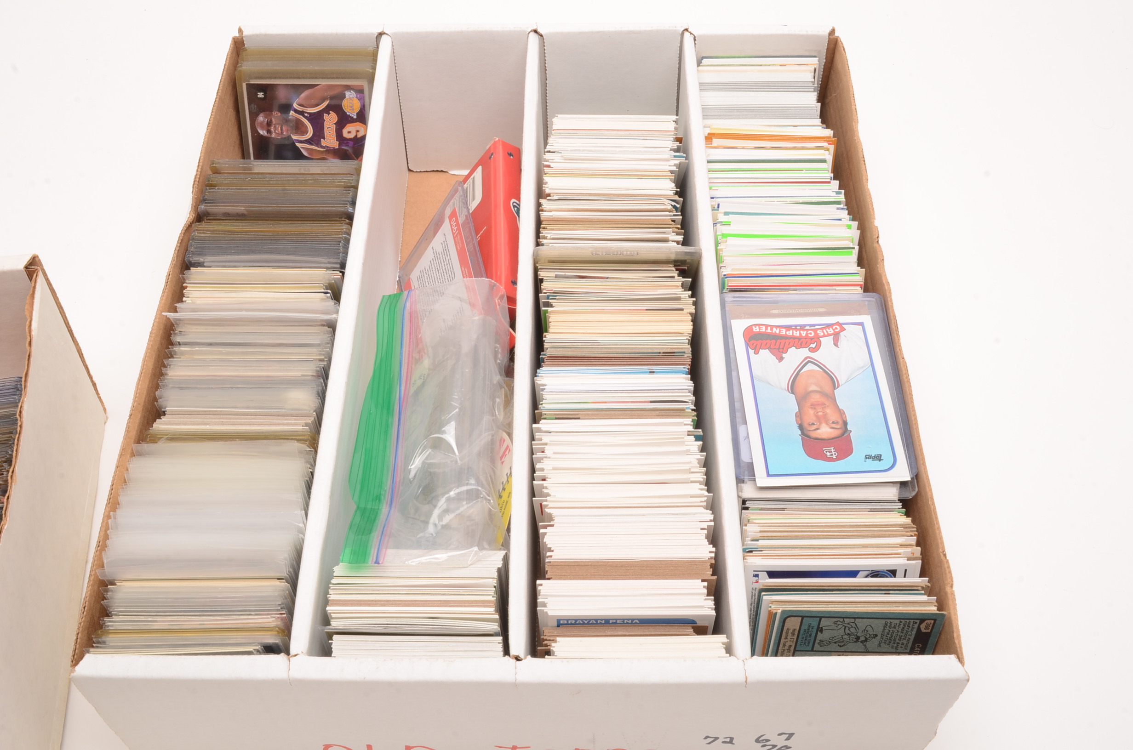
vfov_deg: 32.9
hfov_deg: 48.0
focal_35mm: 40
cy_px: 375
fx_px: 1272
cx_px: 566
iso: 100
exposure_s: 1/160
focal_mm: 27
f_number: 22
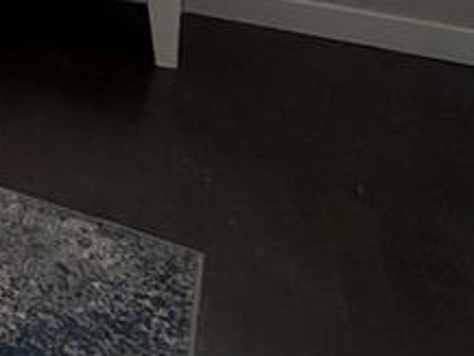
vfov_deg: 18.4
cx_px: -417
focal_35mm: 66
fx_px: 904
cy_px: -248
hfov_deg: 19.8
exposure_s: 1/120
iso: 125
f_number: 2.2
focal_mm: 2.22
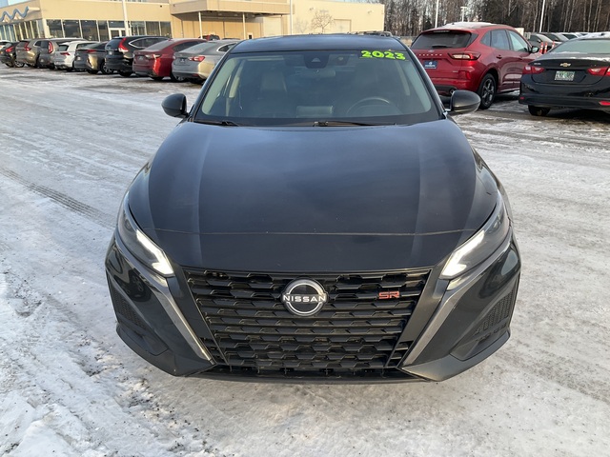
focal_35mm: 29
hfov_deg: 61.7
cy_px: 228
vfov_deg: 48.2
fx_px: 511
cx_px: 305
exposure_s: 1/160
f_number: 1.8
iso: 20
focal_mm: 3
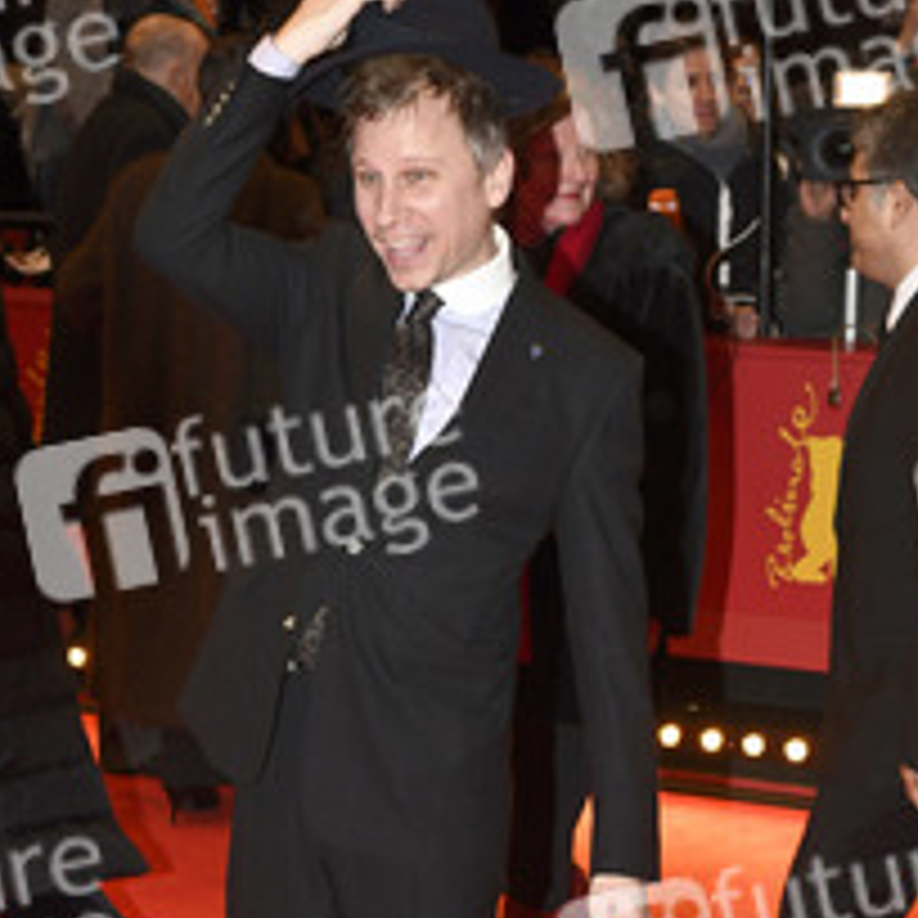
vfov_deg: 18.2
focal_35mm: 95
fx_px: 2850
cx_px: 378
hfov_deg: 18.3
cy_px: 720
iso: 800
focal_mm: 38
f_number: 6.3
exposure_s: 1/200
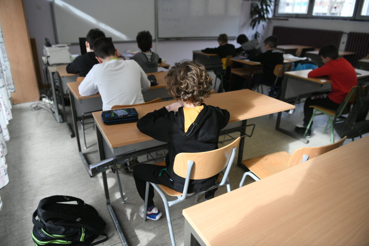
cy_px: 123
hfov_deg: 73.7
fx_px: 246
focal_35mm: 24
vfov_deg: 53.1
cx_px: 184
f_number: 3.5
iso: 2000
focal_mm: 24
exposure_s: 1/1250
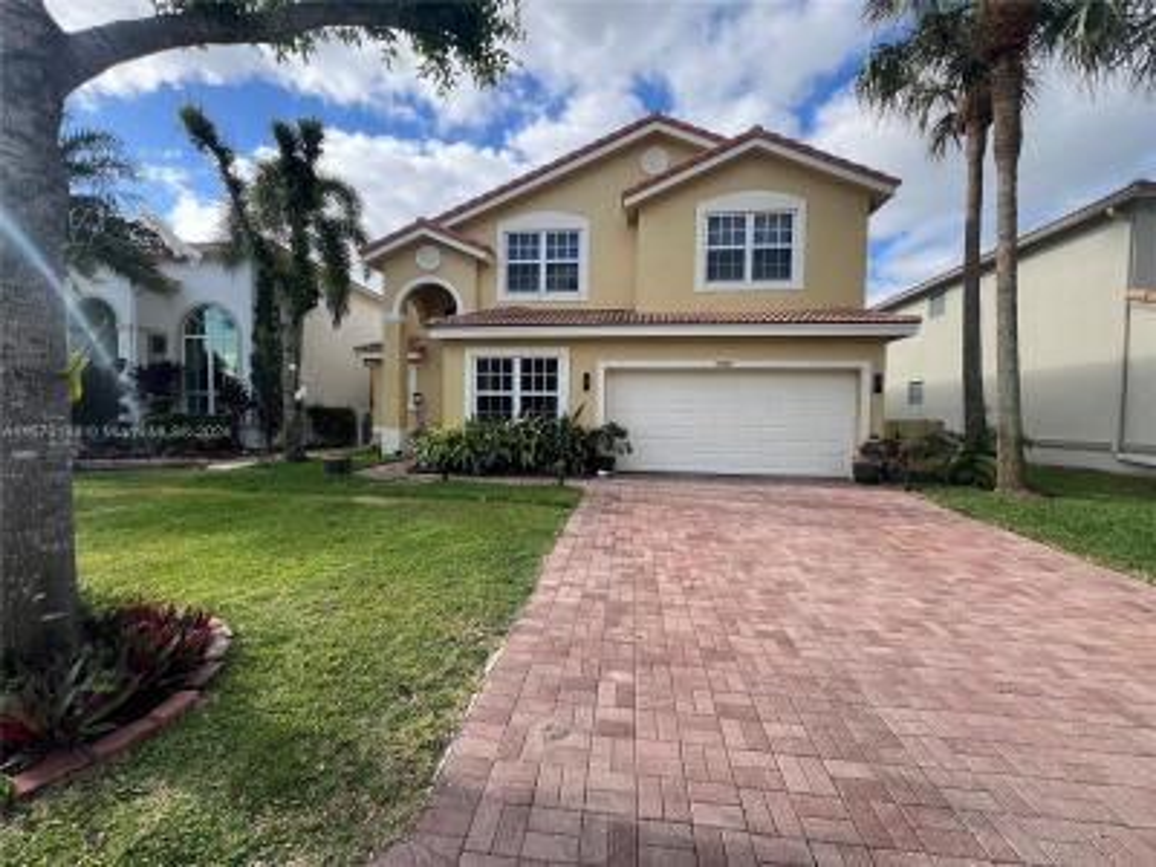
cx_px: 578
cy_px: 434
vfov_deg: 89.9
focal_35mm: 13
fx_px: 434
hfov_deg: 106.2
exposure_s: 1/570
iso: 32
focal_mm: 1.57
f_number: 1.8
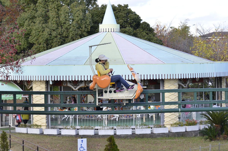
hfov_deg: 19.5
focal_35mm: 105
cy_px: 76
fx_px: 664
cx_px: 114
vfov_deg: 13.0
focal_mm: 70
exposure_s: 1/500
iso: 400
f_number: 5.6
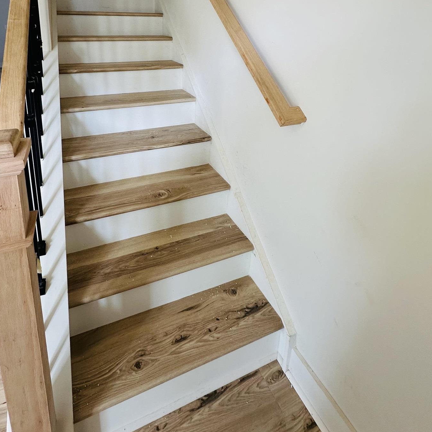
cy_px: 91
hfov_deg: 71.8
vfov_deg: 66.0
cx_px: 185
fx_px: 297
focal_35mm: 21
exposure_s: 1/99
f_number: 2.2
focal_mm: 2.22
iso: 100
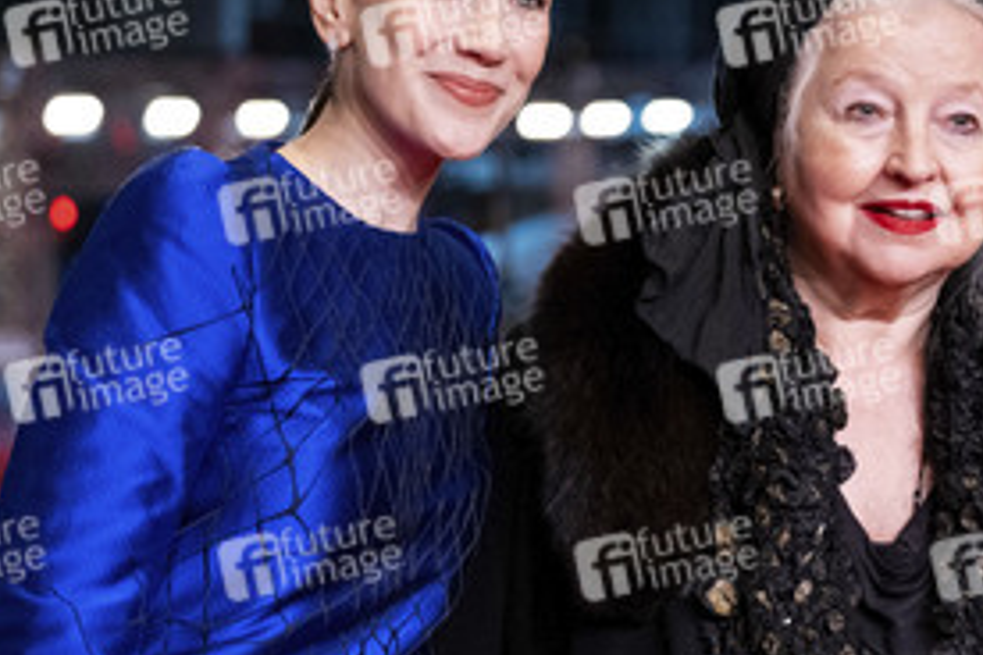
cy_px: 292
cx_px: 714
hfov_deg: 13.2
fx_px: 4232
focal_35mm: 155
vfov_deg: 8.9
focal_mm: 63.4
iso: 3200
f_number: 2.8
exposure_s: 1/280
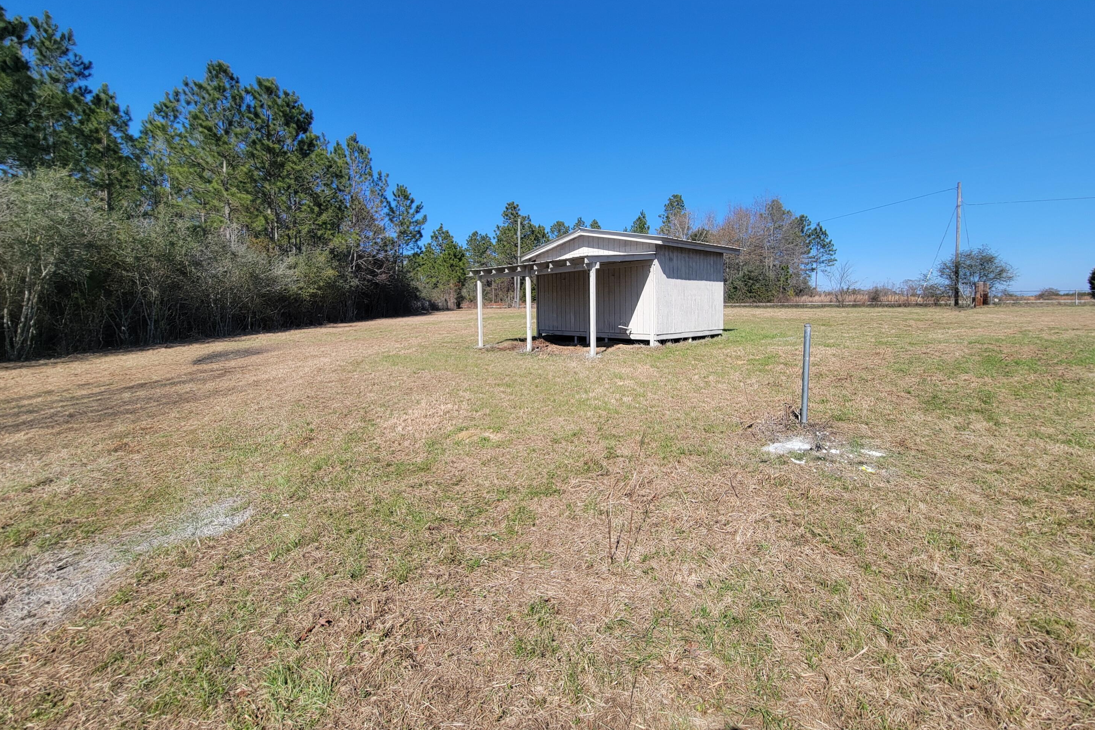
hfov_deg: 104.2
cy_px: 323
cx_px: 551
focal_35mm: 14
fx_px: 426
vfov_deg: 80.9
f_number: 2.2
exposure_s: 1/1576
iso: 50
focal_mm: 2.2
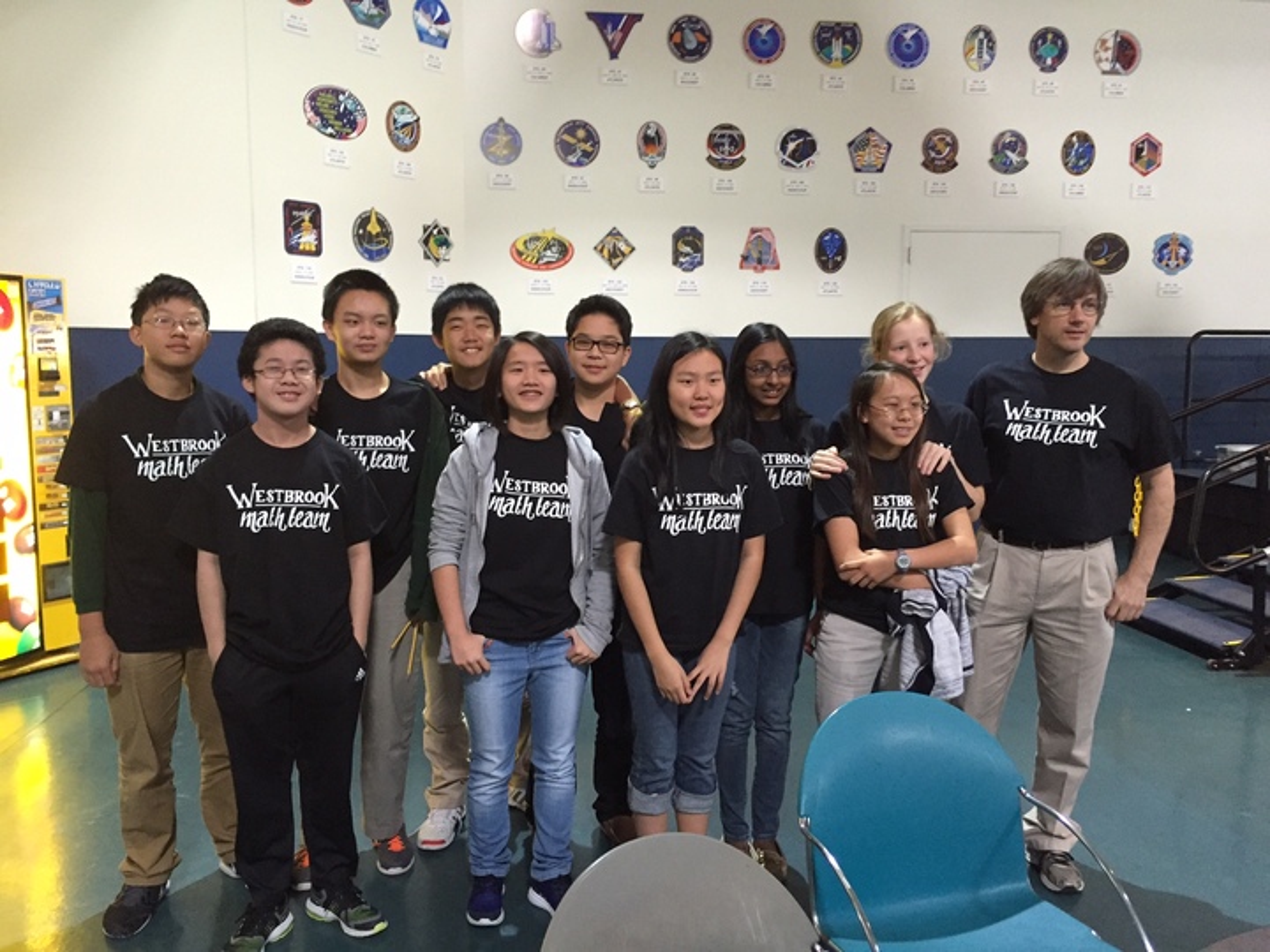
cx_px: 635
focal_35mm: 29
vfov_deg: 48.2
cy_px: 476
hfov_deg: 61.7
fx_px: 1064
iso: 250
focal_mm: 4.15
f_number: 2.2
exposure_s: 1/20
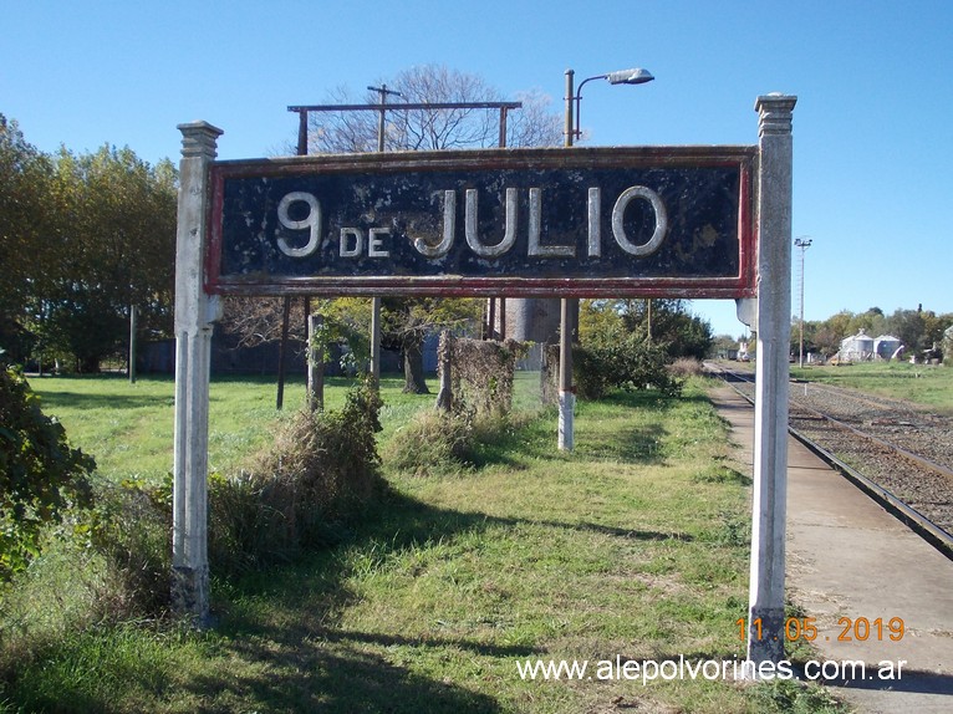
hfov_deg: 49.0
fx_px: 1046
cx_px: 476
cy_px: 357
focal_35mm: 38
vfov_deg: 37.7
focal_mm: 5.3
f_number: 6.2
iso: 80
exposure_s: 1/160
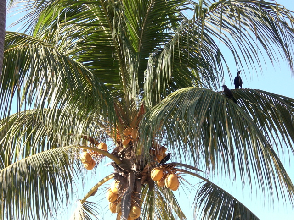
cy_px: 110
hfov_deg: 17.3
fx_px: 968
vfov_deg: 13.0
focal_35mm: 114
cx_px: 147
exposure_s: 1/200
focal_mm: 18.9
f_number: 5.9
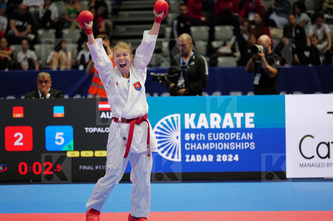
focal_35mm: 154
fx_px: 1422
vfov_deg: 8.9
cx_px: 166
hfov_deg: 13.4
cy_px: 110
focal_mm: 154
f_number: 2.8
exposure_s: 1/1000
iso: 2000
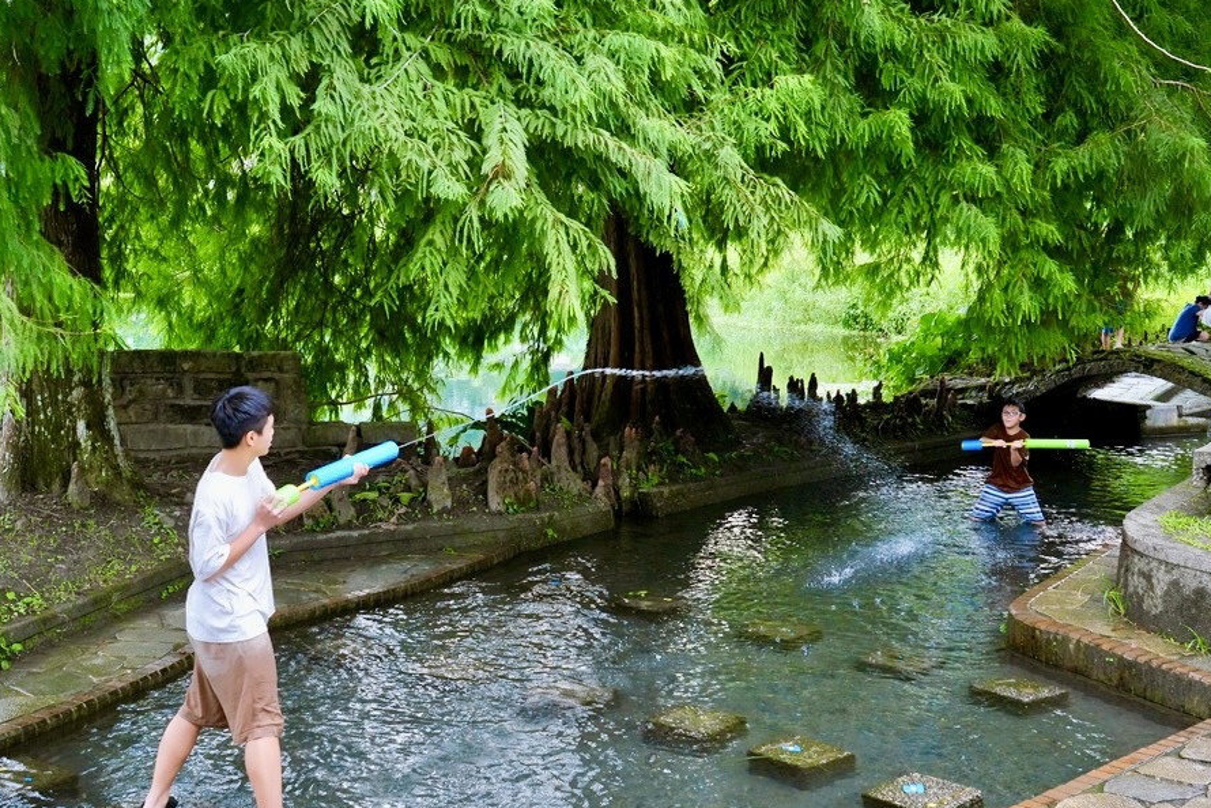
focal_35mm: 46
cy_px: 425
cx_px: 593
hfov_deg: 42.7
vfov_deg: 29.3
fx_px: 1548
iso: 6400
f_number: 8
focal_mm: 40
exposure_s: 1/400
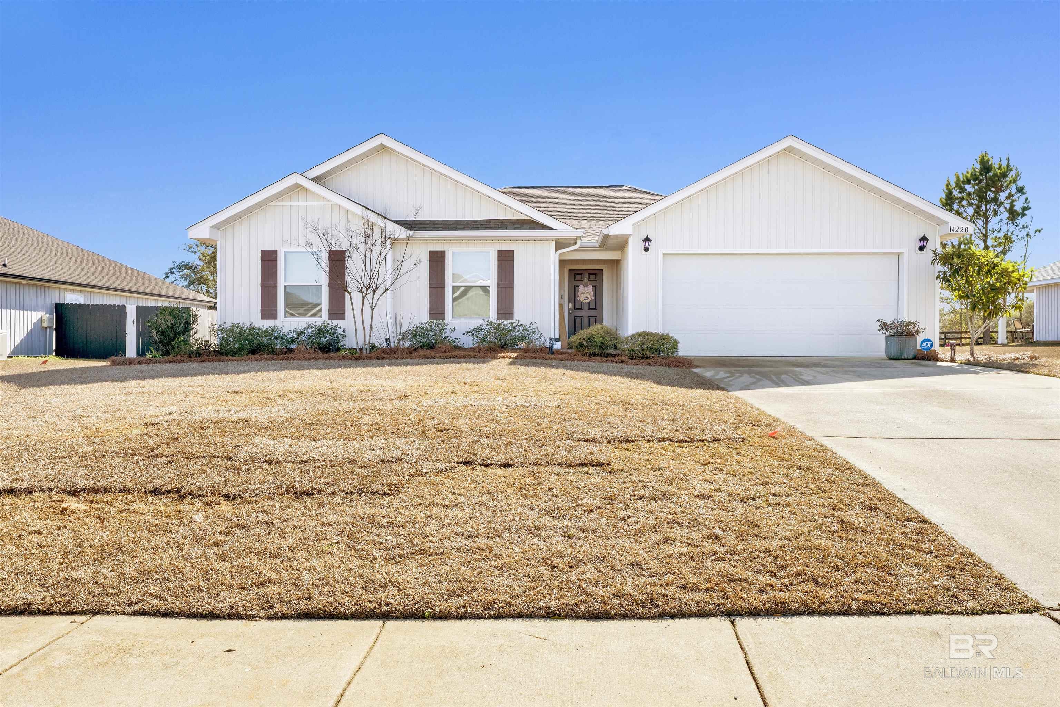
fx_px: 707
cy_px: 354
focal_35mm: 24
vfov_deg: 53.1
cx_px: 530
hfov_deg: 73.7
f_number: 11
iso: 500
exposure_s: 1/500
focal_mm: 24
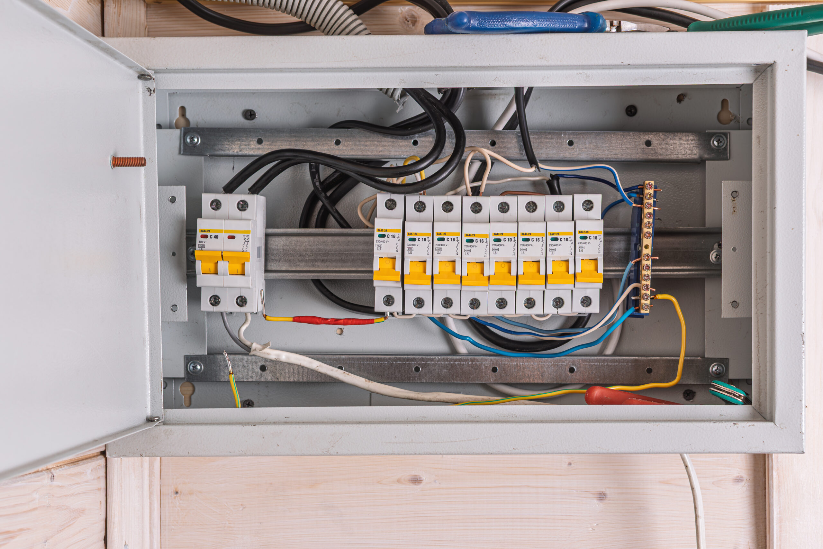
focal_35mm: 52
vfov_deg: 26.0
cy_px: 274
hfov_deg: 38.2
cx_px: 412
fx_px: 1189
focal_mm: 35
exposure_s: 1/125
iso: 100
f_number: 6.7
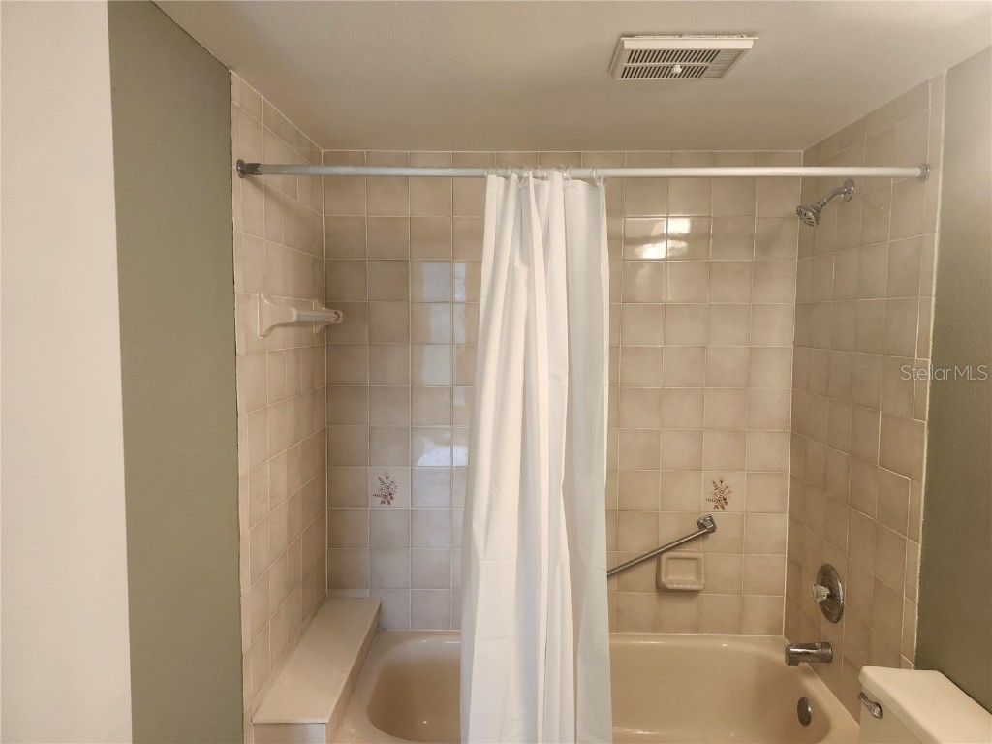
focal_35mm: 23
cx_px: 496
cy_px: 372
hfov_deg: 73.9
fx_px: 659
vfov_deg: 58.9
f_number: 1.8
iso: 200
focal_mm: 5.54
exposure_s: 1/120
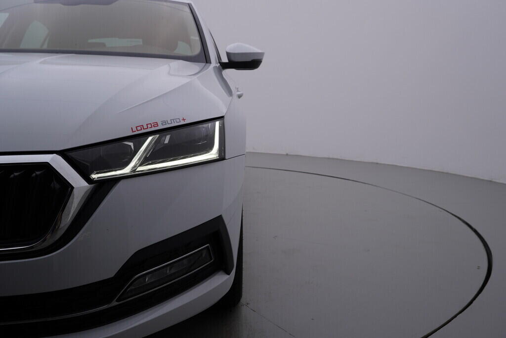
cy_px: 169
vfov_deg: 36.9
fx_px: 506
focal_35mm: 36
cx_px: 253
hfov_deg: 53.1
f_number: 5.6
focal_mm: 24
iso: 125
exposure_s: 1/125
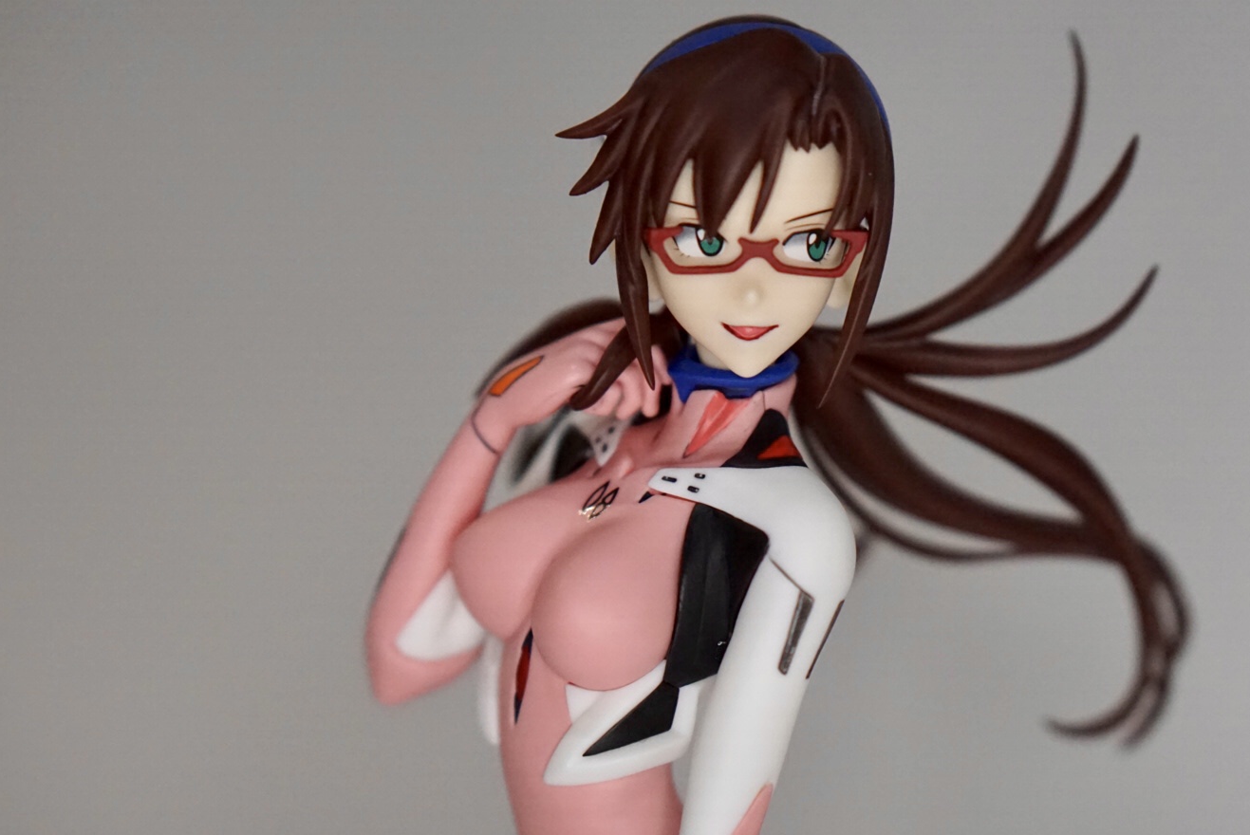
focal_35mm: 92
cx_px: 733
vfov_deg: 14.9
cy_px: 361
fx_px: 3196
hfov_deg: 22.1
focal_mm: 50
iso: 3200
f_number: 2.5
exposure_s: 1/2500
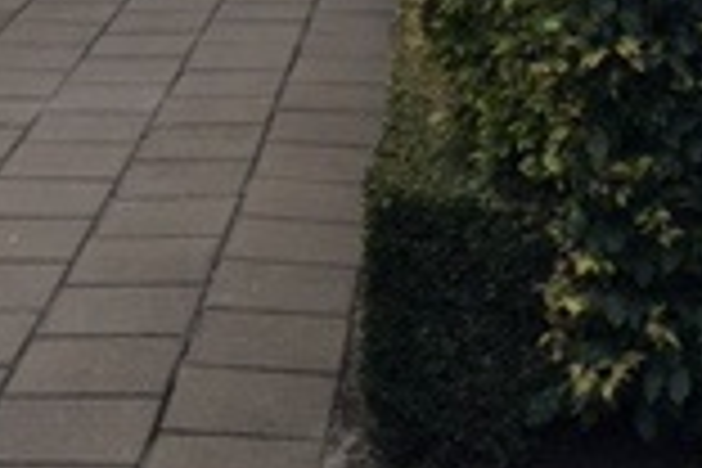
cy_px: -644
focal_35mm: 124
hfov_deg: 16.5
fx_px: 2418
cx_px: 464
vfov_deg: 9.8
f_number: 2.2
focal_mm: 4.15
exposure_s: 1/827
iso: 25
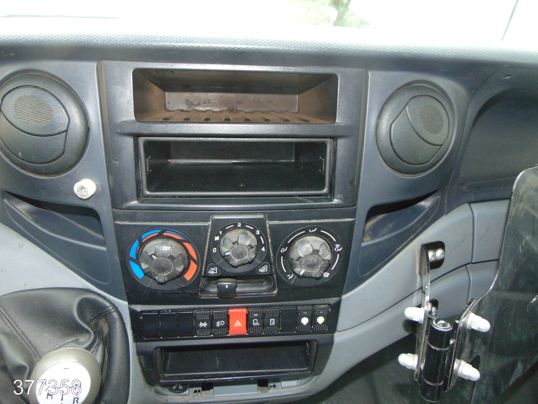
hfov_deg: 69.4
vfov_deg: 54.9
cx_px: 269
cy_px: 202
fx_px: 389
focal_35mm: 25
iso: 200
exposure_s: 1/30
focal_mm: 4.5
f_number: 3
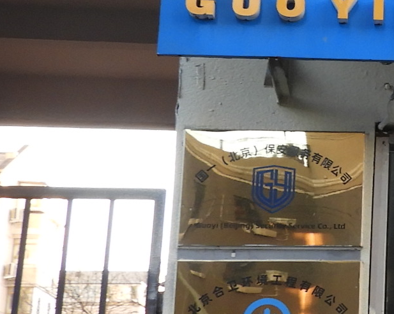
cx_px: 662
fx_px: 1445
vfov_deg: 12.4
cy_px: 66
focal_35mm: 124
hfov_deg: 14.1
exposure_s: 1/40
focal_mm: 4.3
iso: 100
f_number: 3.3
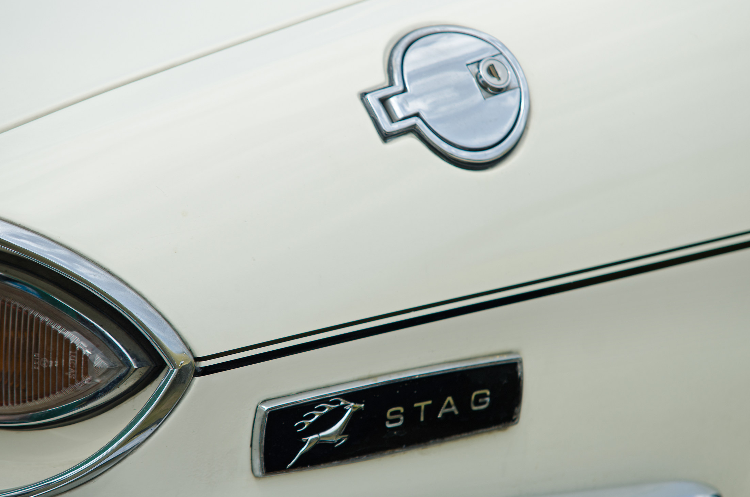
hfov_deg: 6.8
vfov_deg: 4.5
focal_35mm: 303
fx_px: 6289
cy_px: 257
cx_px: 370
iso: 100
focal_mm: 185
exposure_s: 1/800
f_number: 4
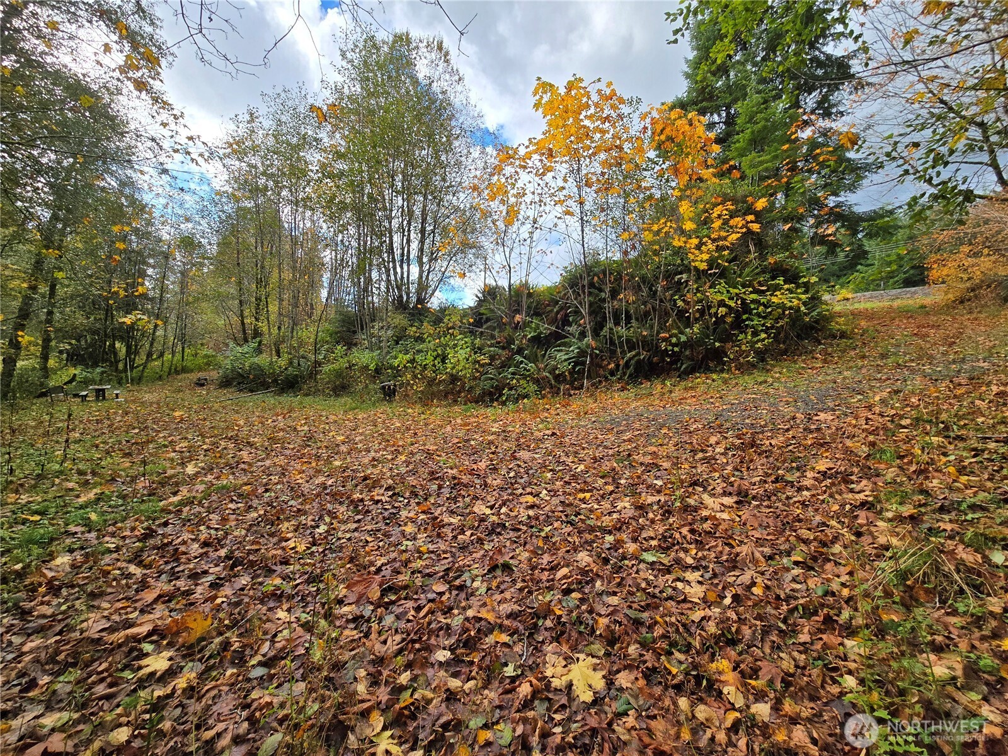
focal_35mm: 13
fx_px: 379
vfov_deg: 89.9
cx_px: 504
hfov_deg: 106.2
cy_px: 378
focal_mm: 2.2
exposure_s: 1/2000
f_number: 2.2
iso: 125
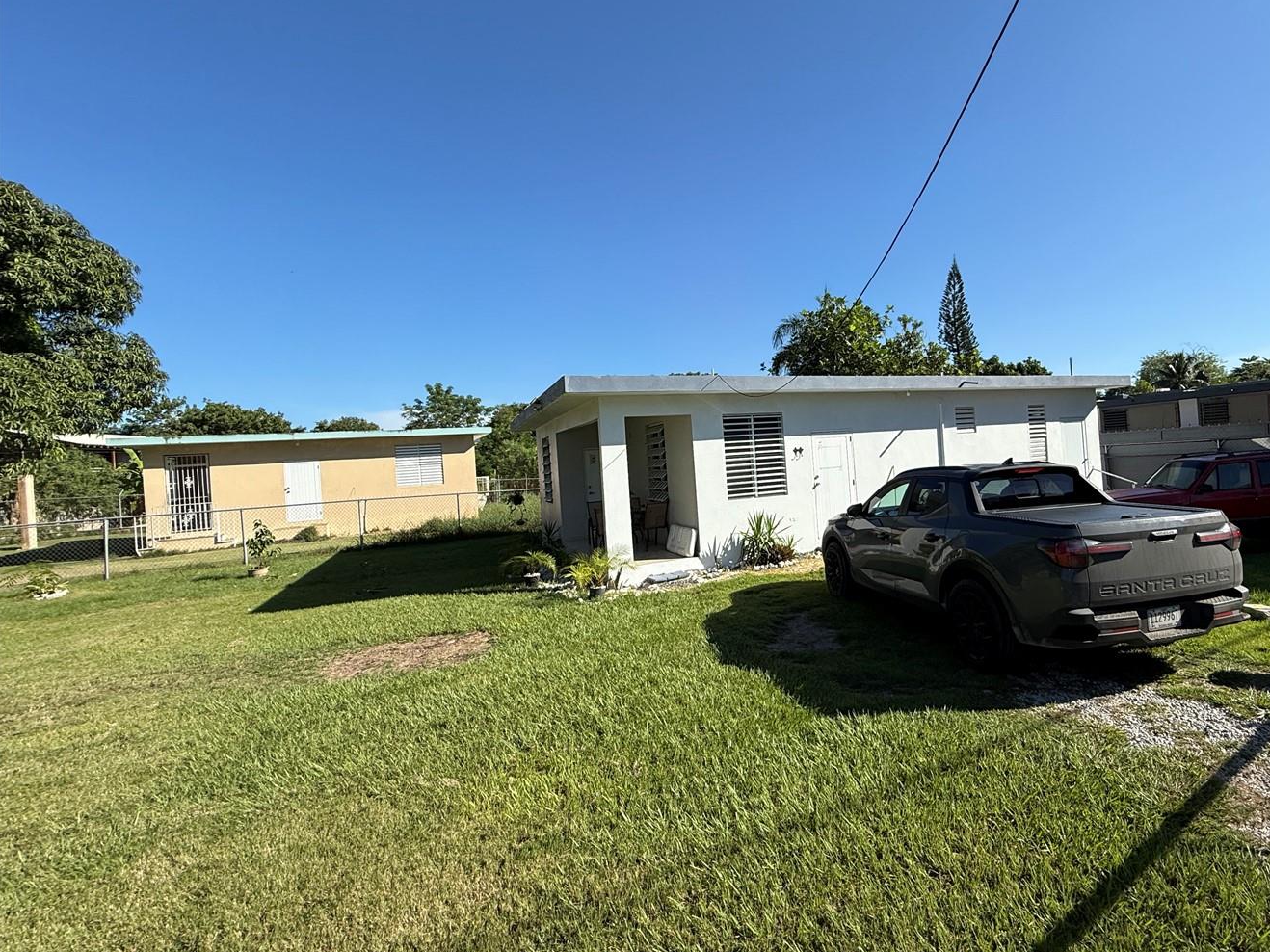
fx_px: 624
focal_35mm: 17
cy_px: 450
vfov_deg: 74.7
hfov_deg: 89.8
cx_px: 768
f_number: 2.2
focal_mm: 2.22
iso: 50
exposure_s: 1/2092
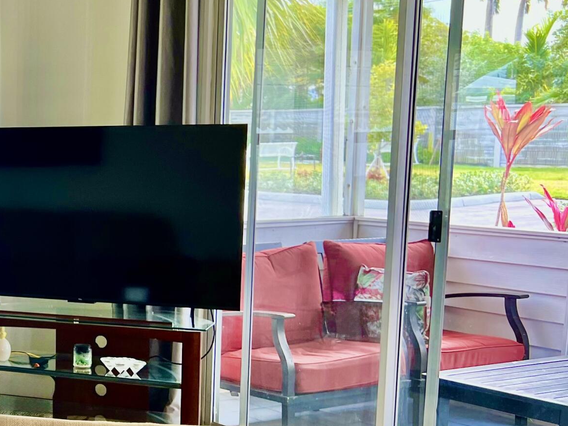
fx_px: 1099
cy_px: 262
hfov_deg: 25.7
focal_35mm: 67
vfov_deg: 21.9
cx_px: -129
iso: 40
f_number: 1.5
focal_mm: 5.7
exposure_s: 1/120
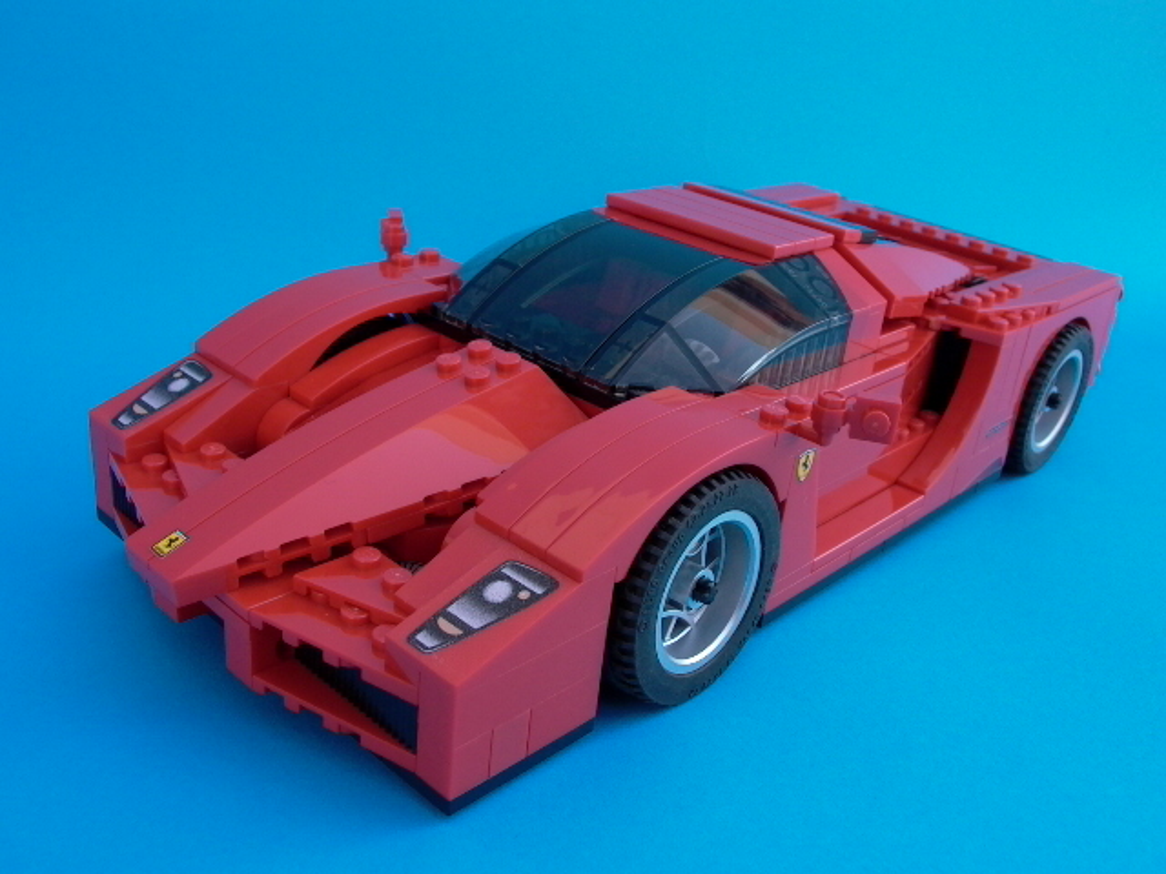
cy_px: 437
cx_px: 583
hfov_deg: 55.4
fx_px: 1112
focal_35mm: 33
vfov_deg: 42.9
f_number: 4.03
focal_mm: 7.13
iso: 100
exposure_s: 1/157
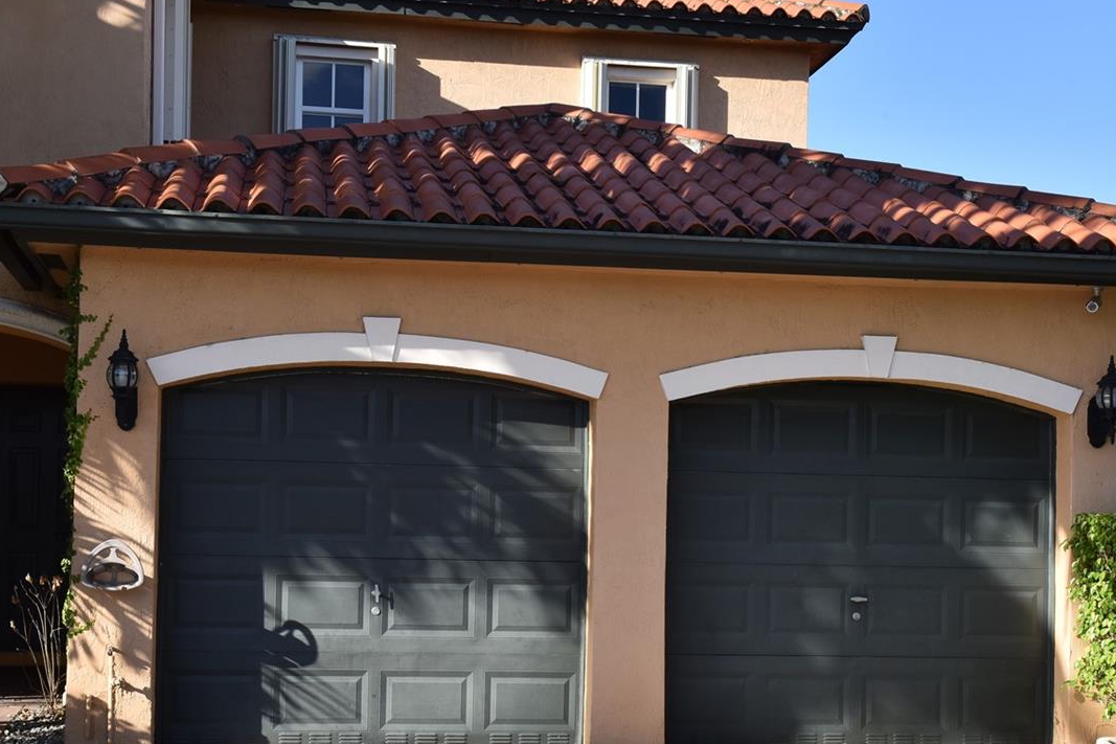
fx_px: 1767
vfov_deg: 23.6
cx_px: 514
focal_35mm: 57
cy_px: 514
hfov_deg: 35.0
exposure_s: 1/250
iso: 320
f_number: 14
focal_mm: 38
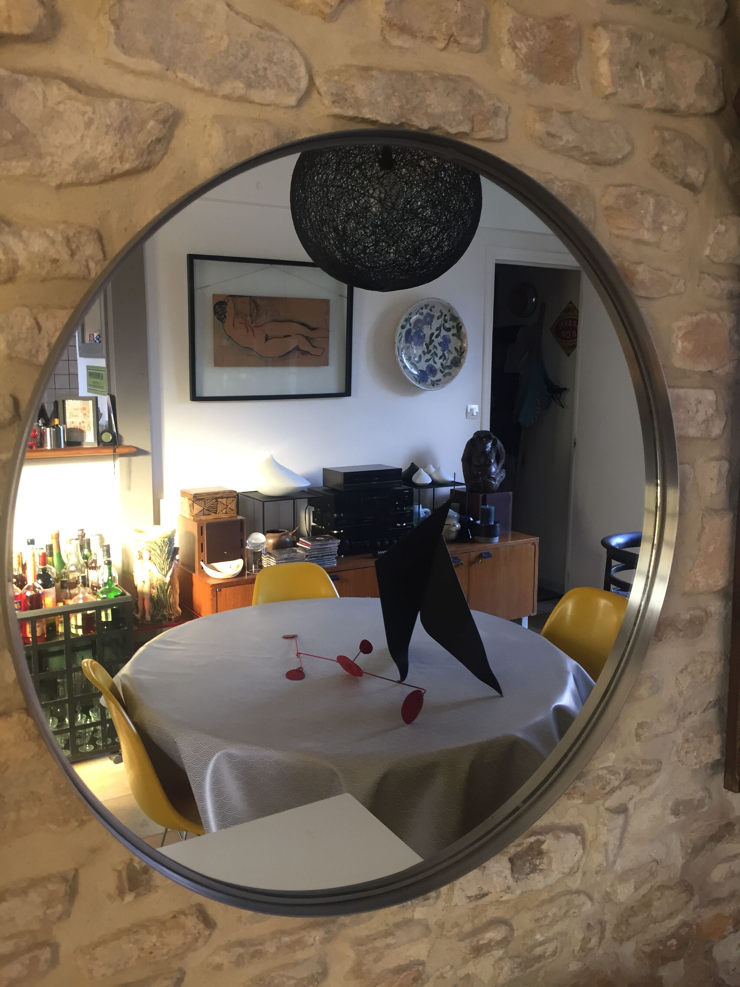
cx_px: 370
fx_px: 827
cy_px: 494
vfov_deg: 61.7
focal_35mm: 29
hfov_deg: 48.2
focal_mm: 4.15
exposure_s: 1/33
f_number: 2.2
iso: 80
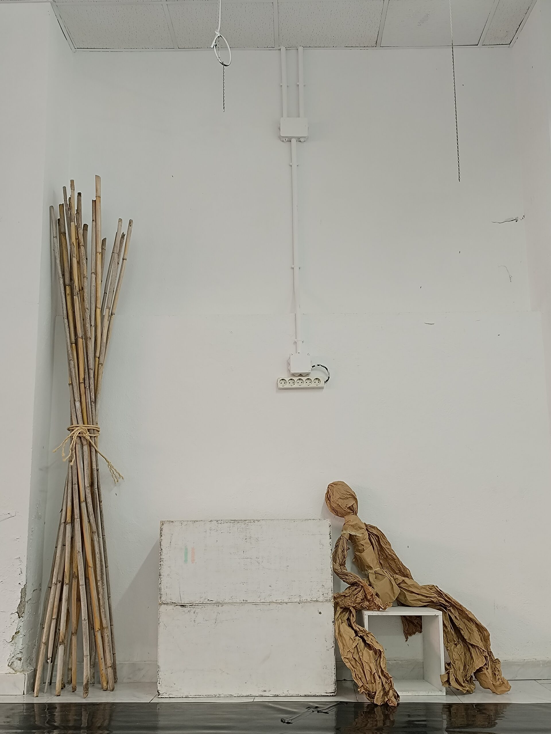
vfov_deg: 71.6
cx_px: 276
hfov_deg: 56.8
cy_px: 367
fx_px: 509
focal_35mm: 24
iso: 805
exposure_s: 1/50
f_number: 1.65
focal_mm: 6.14
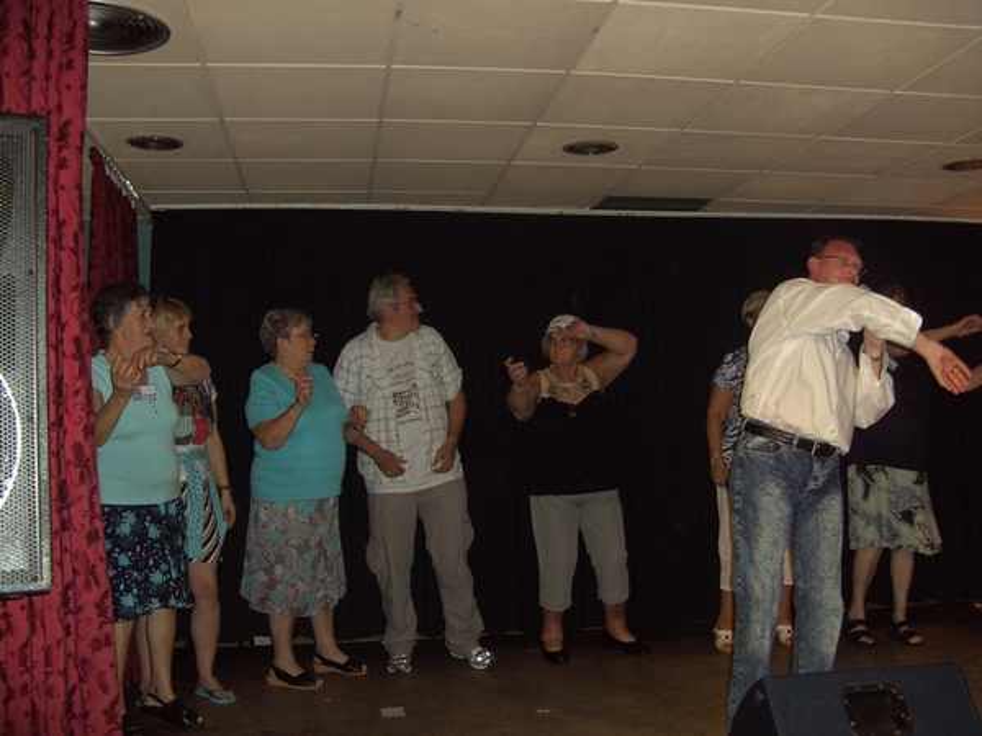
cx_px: 491
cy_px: 368
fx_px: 1050
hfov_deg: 50.1
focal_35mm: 37
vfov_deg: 38.7
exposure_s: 1/50
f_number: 2.8
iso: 100
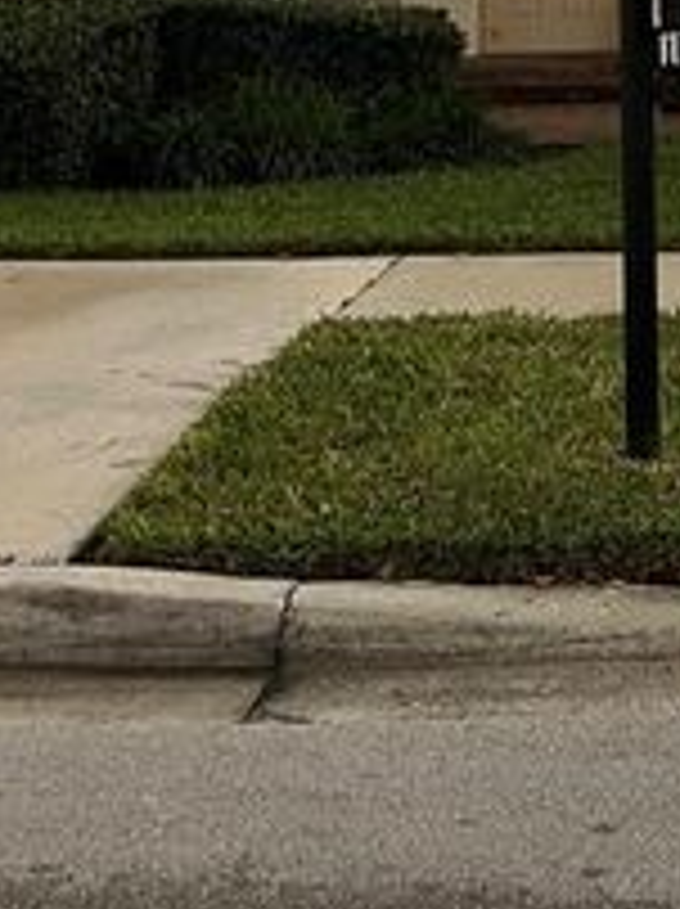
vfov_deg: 21.0
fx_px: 2257
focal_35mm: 86
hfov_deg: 16.7
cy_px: -227
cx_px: 716
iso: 125
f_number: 1.5
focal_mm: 5.7
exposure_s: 1/73
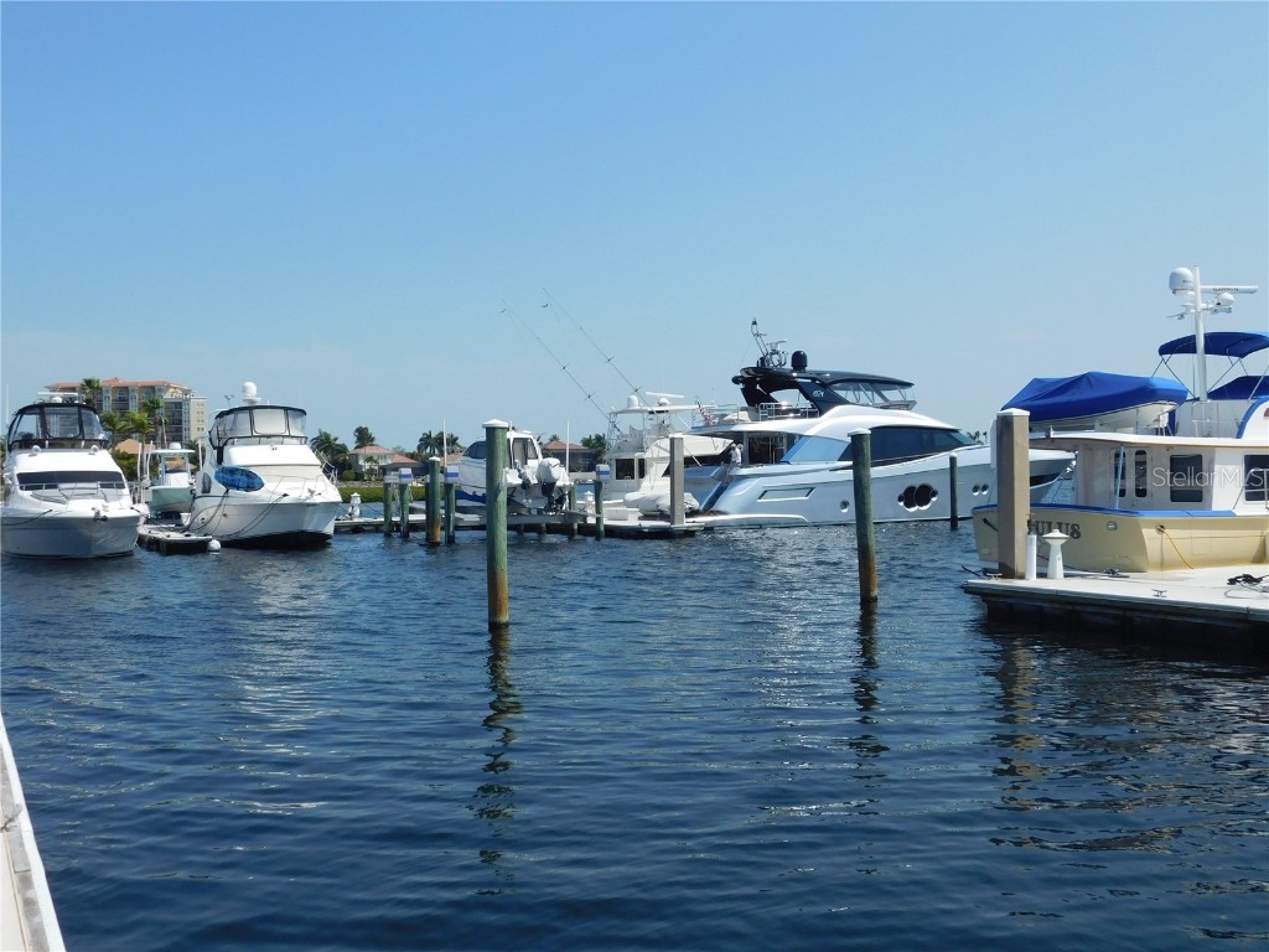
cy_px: 476
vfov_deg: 39.7
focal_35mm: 36
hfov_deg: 51.4
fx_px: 1320
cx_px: 634
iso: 125
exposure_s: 1/500
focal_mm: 6.3
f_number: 7
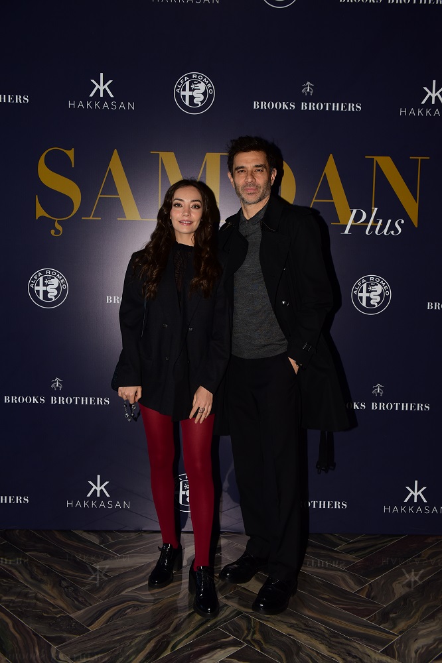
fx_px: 645
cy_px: 332
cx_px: 221
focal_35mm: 35
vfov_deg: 54.5
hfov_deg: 37.8
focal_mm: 35
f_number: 5
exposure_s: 1/250
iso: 640
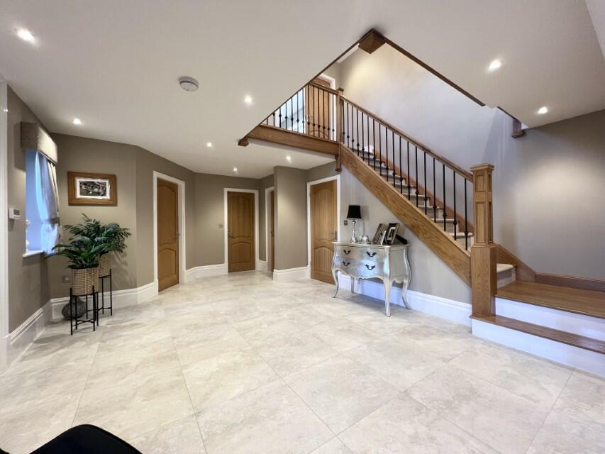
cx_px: 302
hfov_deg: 106.2
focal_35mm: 13
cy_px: 227
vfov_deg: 89.9
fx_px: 227
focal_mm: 1.57
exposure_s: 1/50
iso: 125
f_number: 1.8
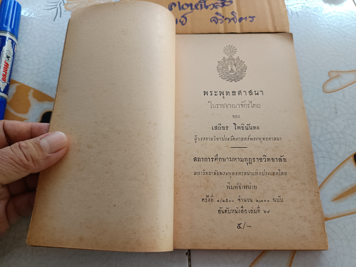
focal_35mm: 24
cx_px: 178
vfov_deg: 56.8
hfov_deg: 71.6
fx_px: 247
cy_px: 134
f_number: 1.7
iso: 172
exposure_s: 1/50
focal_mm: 5.31
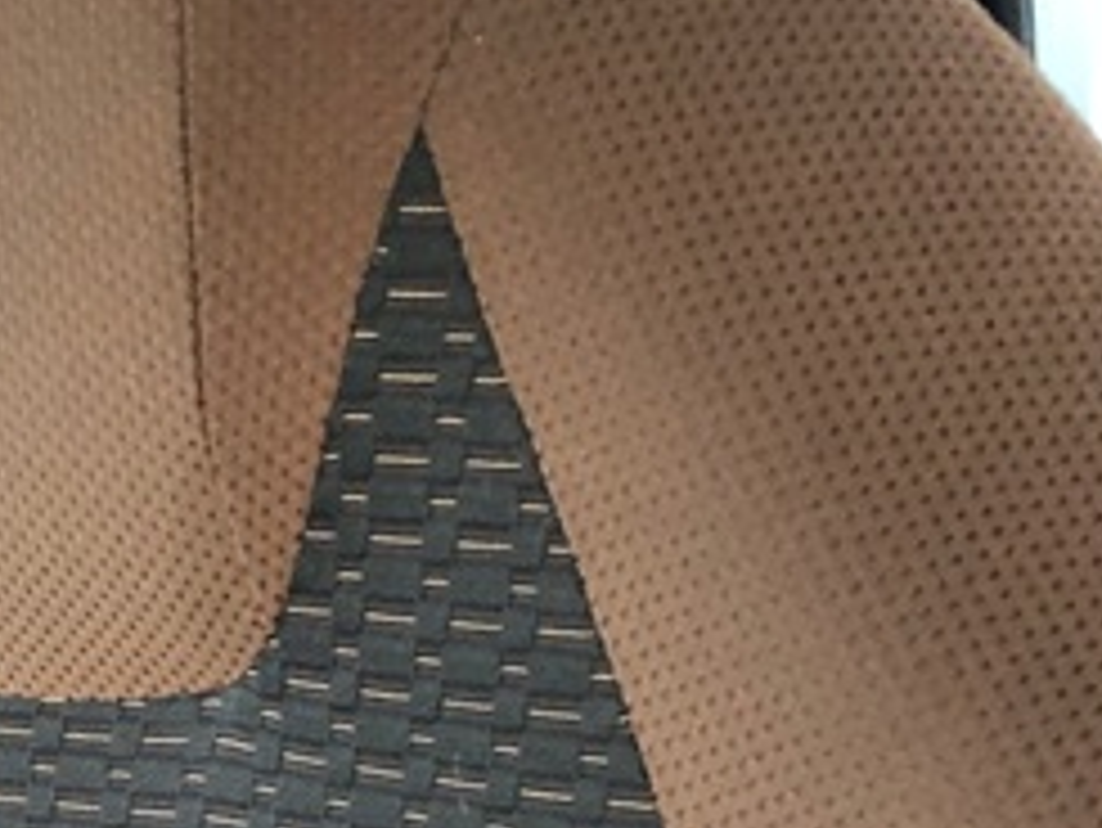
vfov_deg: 11.4
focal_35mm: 117
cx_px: -562
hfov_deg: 15.5
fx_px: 3727
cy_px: 1652
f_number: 1.8
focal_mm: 4
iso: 40
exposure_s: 1/20
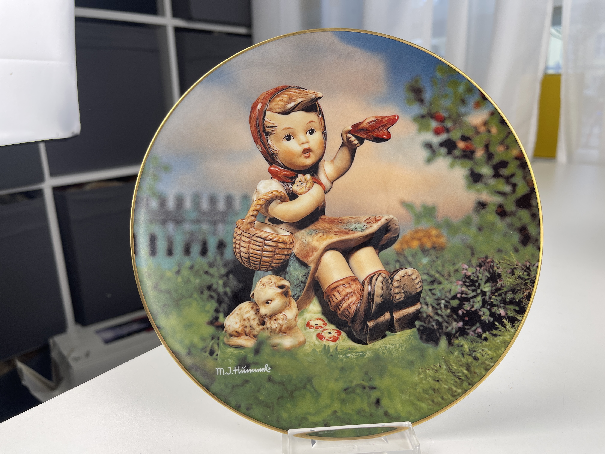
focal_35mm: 25
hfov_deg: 69.4
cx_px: 302
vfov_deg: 54.9
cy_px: 227
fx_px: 437
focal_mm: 5.1
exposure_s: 1/100
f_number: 1.6
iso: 40
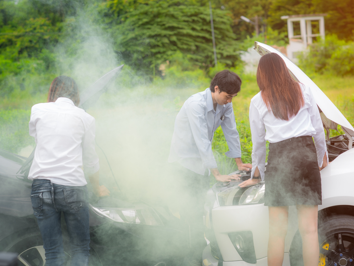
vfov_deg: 15.9
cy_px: 134
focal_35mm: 93
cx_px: 193
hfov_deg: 21.1
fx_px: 951
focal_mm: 85
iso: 100
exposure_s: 1/250
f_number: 4.5
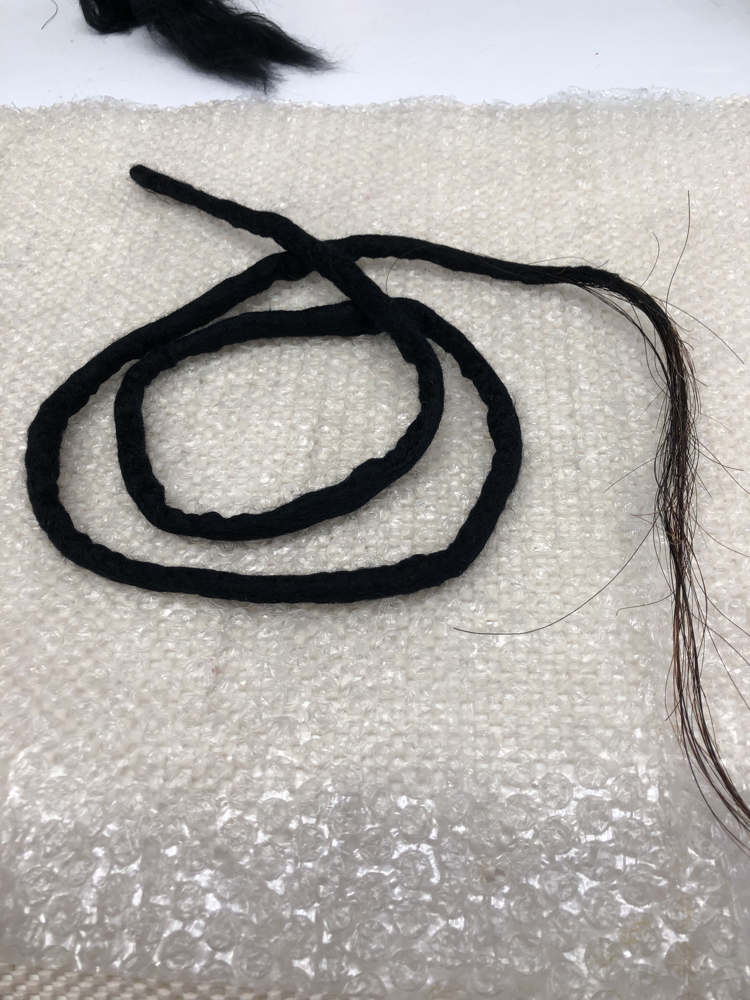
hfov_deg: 49.7
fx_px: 809
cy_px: 500
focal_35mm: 28
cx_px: 375
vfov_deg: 63.4
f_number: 1.8
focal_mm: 3.99
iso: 40
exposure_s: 1/120
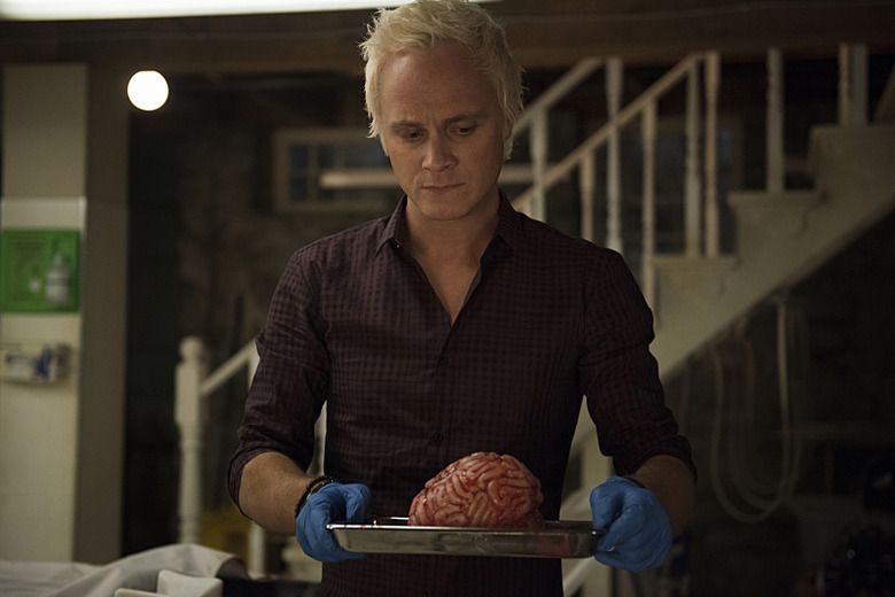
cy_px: 298
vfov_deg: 24.6
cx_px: 448
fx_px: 1367
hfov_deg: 36.2
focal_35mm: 55
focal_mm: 55
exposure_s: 1/160
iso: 3200
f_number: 2.8
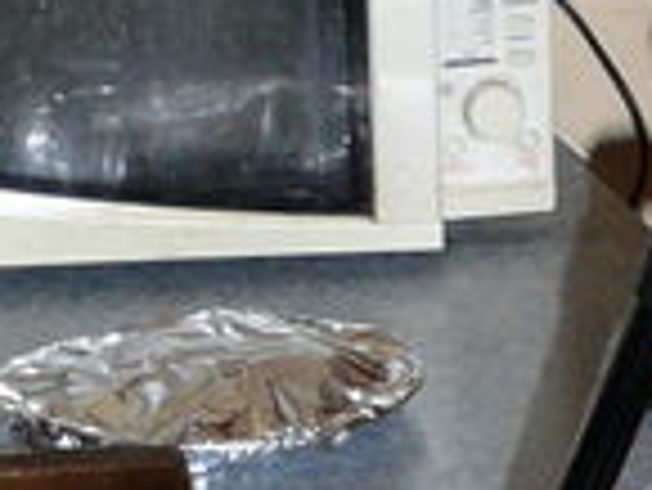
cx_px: 746
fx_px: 4543
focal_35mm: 241
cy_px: 1178
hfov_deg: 8.1
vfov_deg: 5.9
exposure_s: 1/30
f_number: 2.8
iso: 100
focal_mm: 7.4
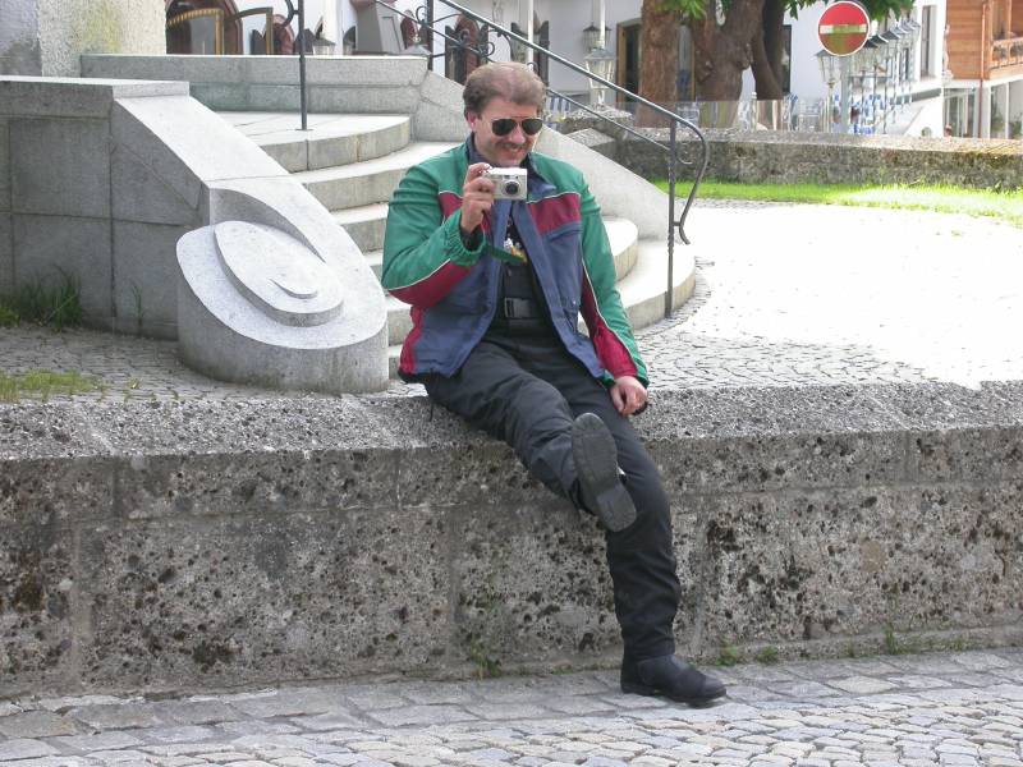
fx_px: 3280
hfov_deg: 17.7
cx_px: 512
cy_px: 384
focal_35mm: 111
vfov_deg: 13.3
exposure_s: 1/103
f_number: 4.2
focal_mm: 23.1
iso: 100
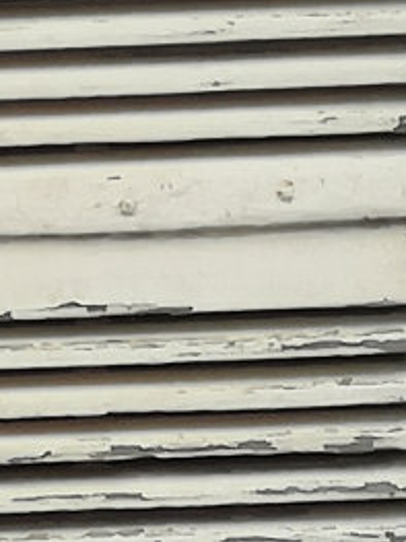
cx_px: -313
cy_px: 967
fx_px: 12098
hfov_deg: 1.9
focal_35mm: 773
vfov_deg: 2.6
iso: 50
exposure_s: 1/435
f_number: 2.4
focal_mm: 7.48
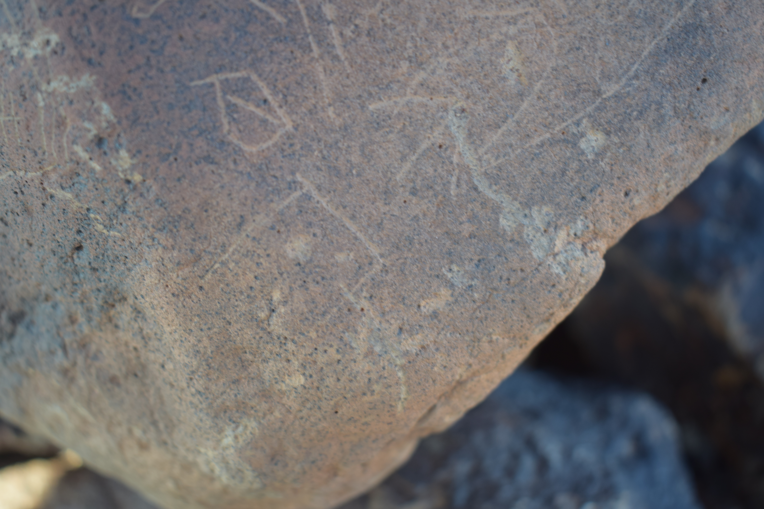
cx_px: 382
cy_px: 254
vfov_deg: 28.1
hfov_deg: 41.1
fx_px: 1019
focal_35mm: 48
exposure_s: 1/100
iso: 200
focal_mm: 32
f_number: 4.5
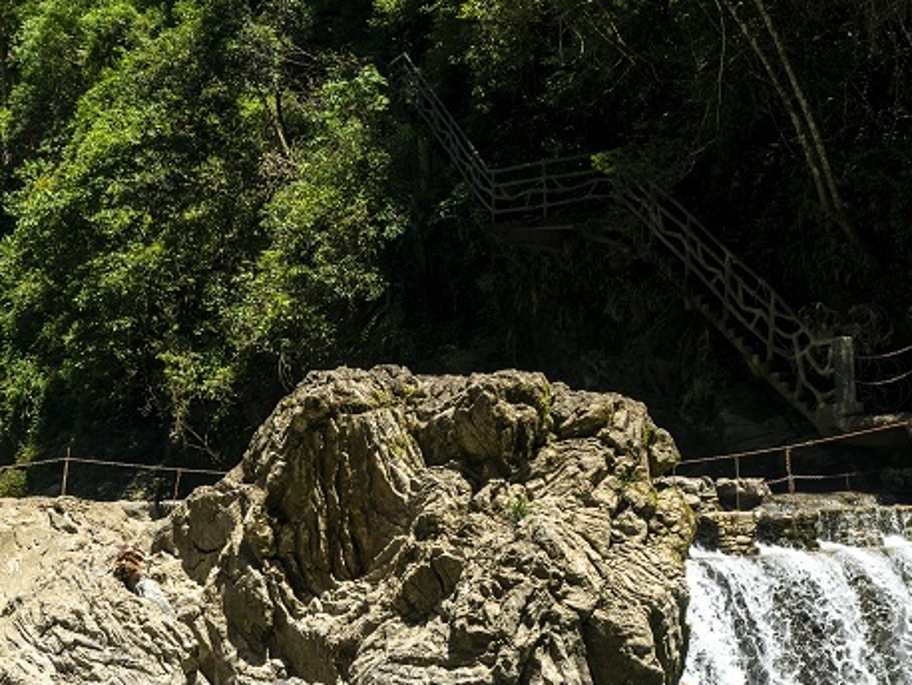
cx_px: 253
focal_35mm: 78
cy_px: 417
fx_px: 2056
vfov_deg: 18.9
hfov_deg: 24.8
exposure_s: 1/1000
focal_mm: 31
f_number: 5.6
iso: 320
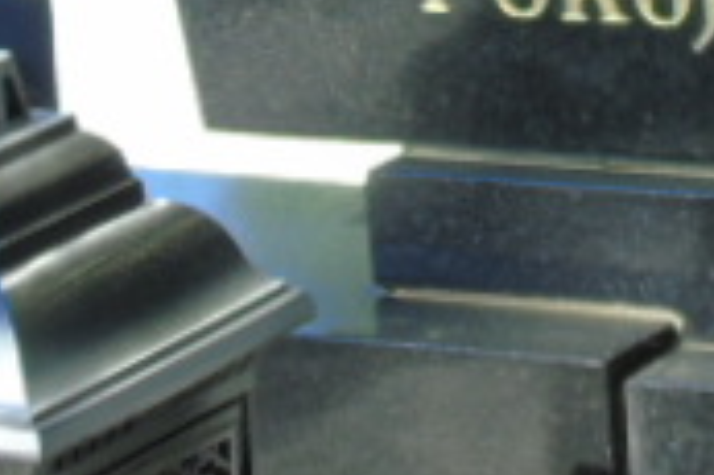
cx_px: 813
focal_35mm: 416
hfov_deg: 4.9
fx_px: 8243
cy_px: -417
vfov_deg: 3.3
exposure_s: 1/100
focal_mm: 19
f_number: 4.4
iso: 80
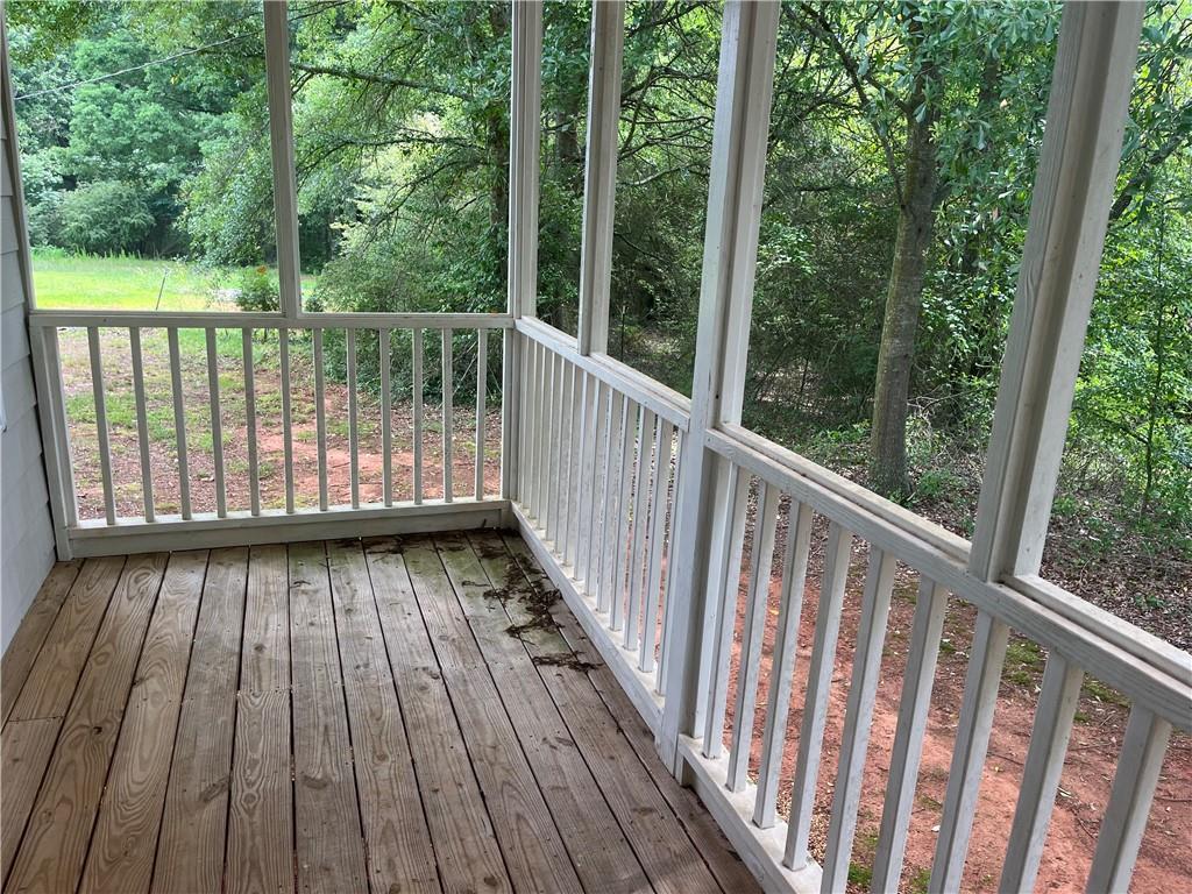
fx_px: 895
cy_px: 447
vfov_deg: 53.1
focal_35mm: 26
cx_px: 596
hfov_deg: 67.3
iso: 40
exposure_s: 1/121
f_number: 1.6
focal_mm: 5.1
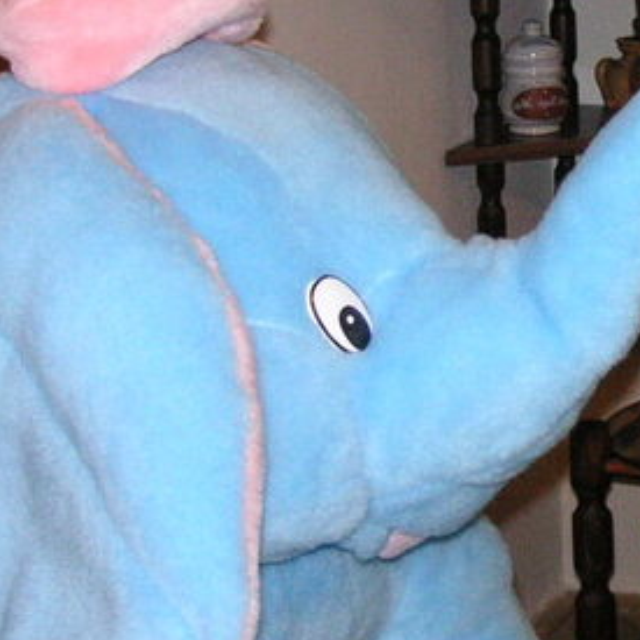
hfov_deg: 17.7
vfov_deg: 18.3
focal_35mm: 95
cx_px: 703
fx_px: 1987
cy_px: 249
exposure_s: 1/45
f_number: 2.8
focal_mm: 6.1
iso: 160
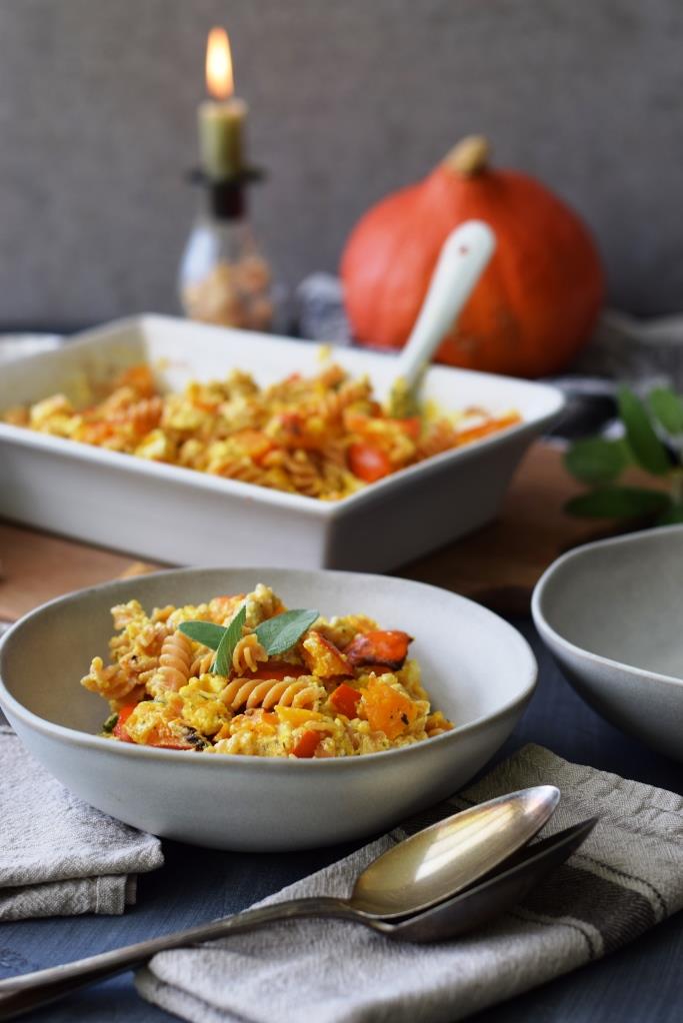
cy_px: 512
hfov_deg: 18.2
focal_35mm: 75
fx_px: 2133
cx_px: 342
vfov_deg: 27.0
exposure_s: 1/400
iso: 200
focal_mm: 50
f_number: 3.5
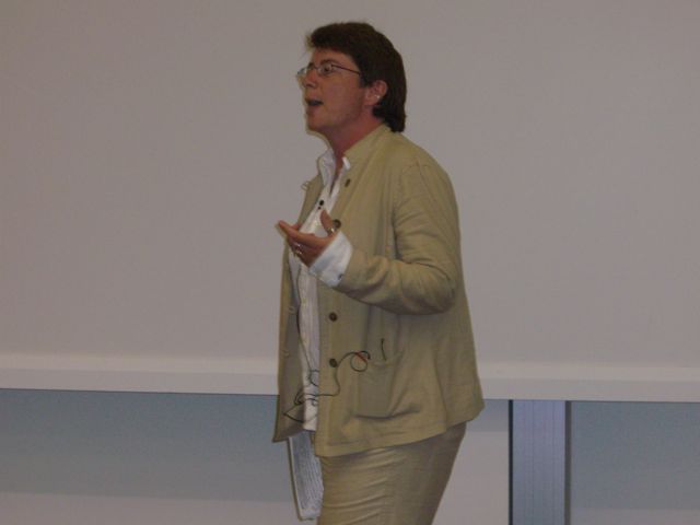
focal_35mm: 114
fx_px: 2305
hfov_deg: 17.3
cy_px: 262
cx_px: 350
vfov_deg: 13.0
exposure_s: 1/60
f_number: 5.4
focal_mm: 23.7
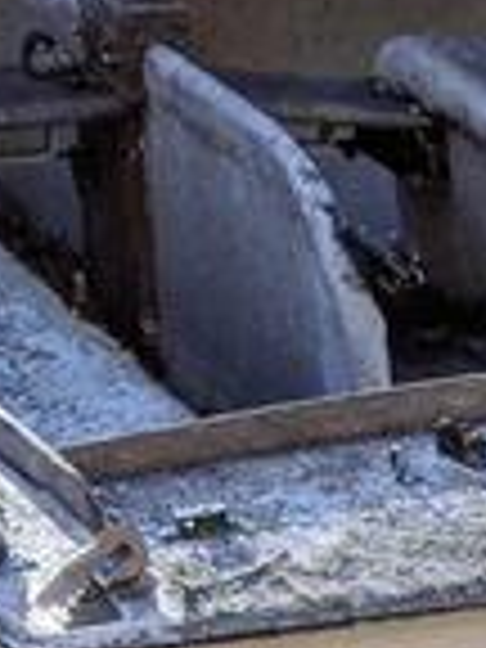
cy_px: 2160
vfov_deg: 8.2
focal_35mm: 192
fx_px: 3594
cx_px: 1152
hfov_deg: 7.3
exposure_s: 1/1675
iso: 57
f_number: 1.8
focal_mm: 4.44
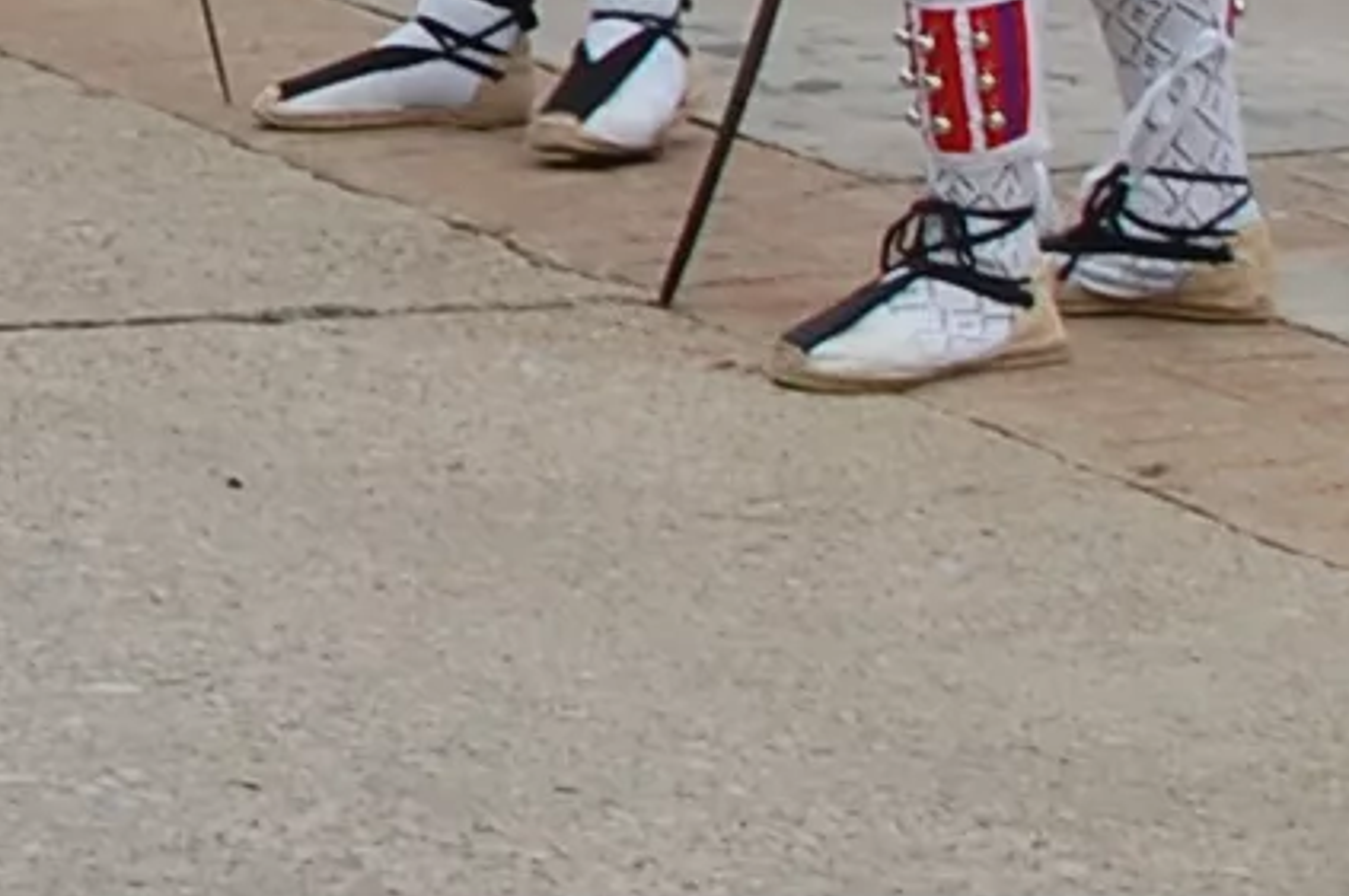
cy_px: -957
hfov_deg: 8.6
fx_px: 8384
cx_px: -1508
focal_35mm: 224
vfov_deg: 6.0
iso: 200
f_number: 6.3
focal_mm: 28
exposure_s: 1/160
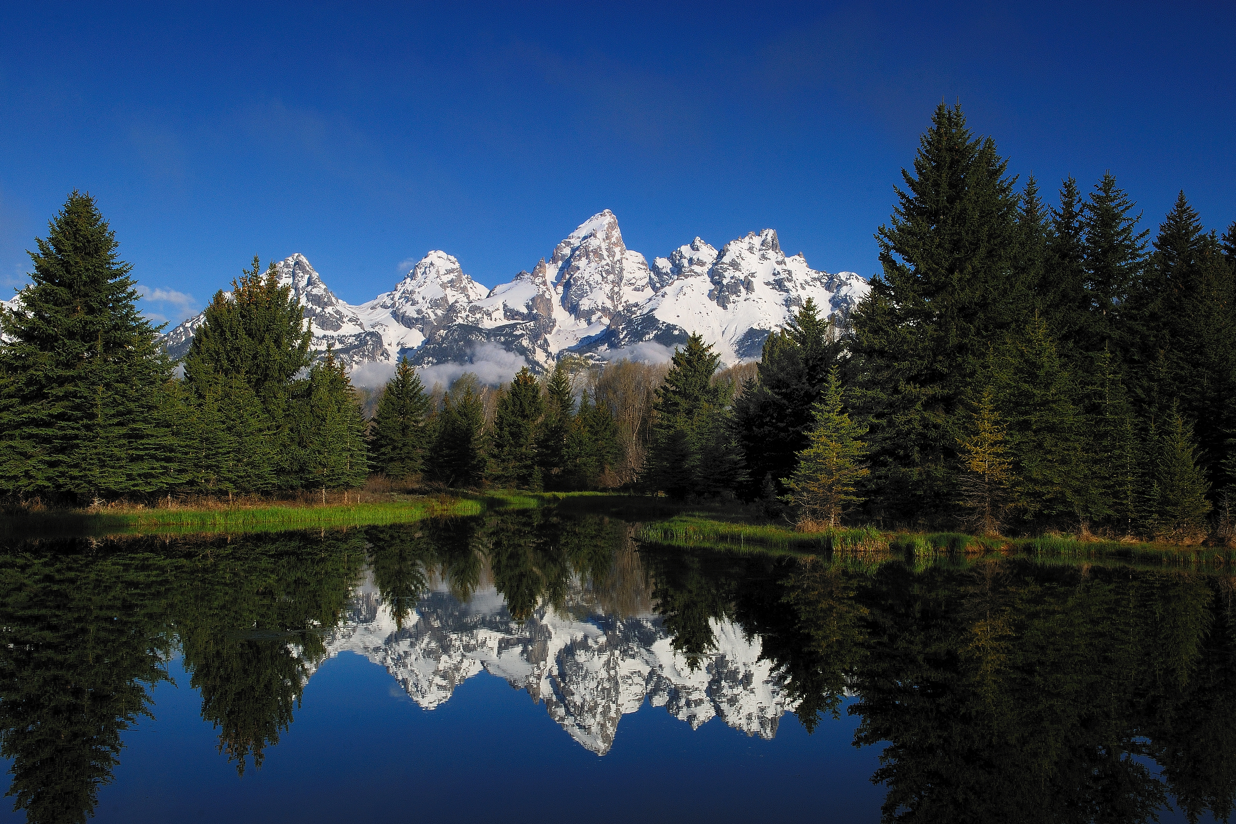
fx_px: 1339
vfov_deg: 34.2
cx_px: 618
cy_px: 412
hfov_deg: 49.6
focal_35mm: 39
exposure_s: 1/50
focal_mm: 26
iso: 100
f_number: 18
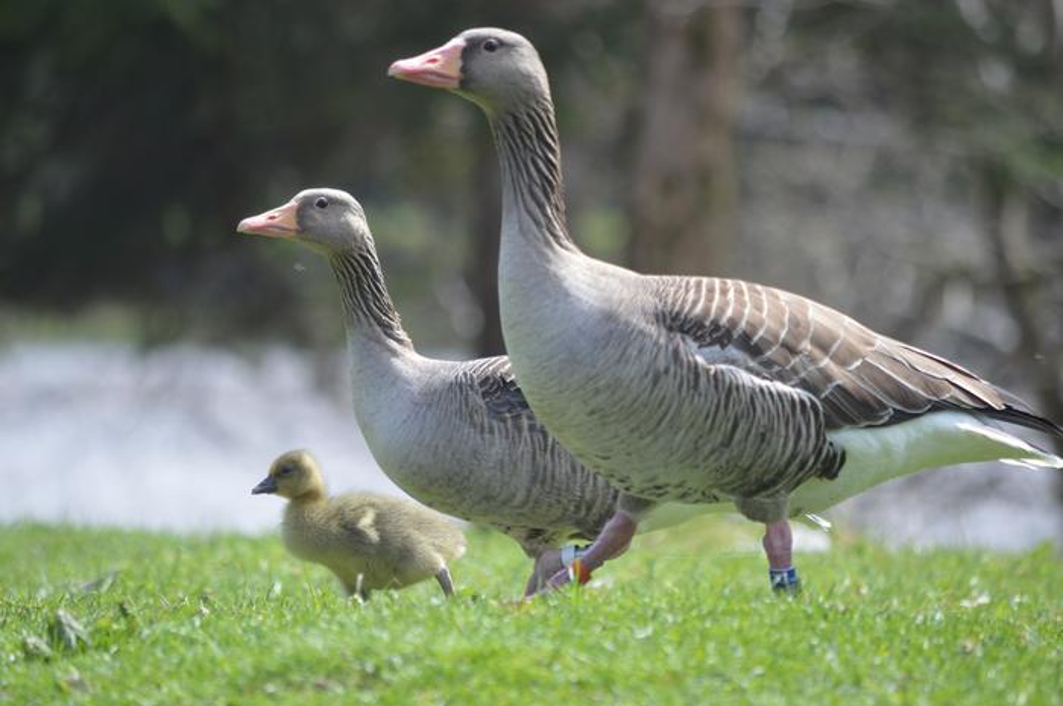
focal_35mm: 390
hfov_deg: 5.3
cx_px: 532
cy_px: 353
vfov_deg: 3.5
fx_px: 11502
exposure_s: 1/500
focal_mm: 260
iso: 320
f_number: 5.6
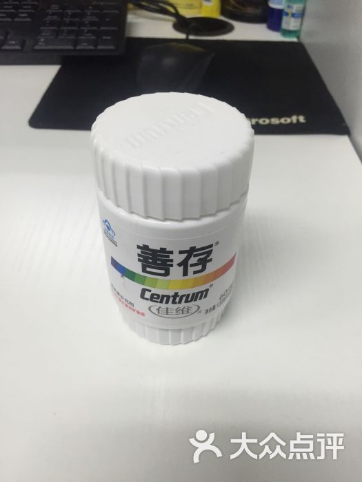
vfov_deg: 61.7
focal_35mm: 29
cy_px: 241
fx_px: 404
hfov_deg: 48.2
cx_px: 181
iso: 50
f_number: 2.2
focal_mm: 4.15
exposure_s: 1/33
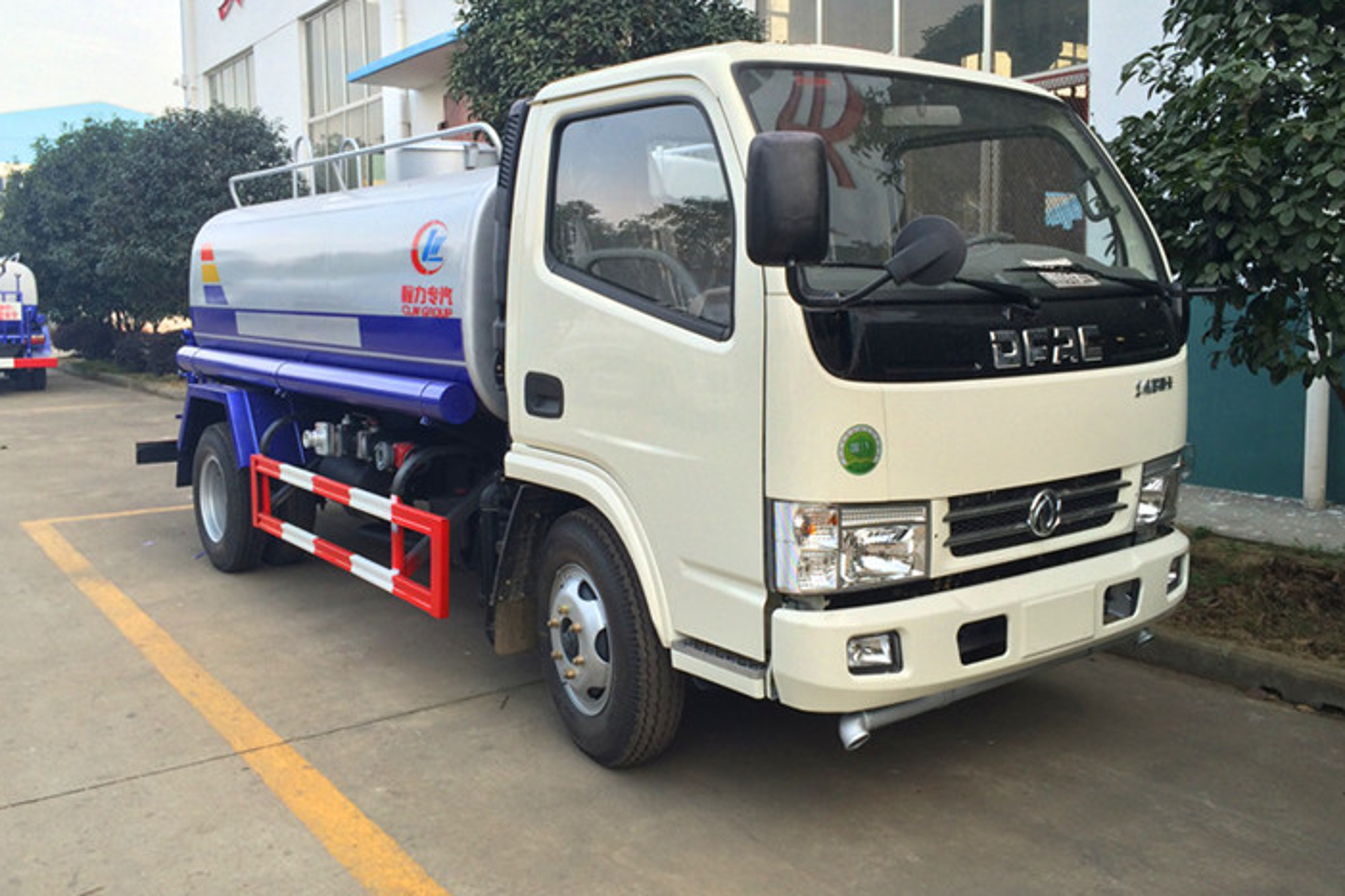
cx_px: 664
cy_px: 389
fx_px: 1158
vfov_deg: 42.2
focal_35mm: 31
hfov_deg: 60.3
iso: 32
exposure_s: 1/334
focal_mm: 4.15
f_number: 2.2
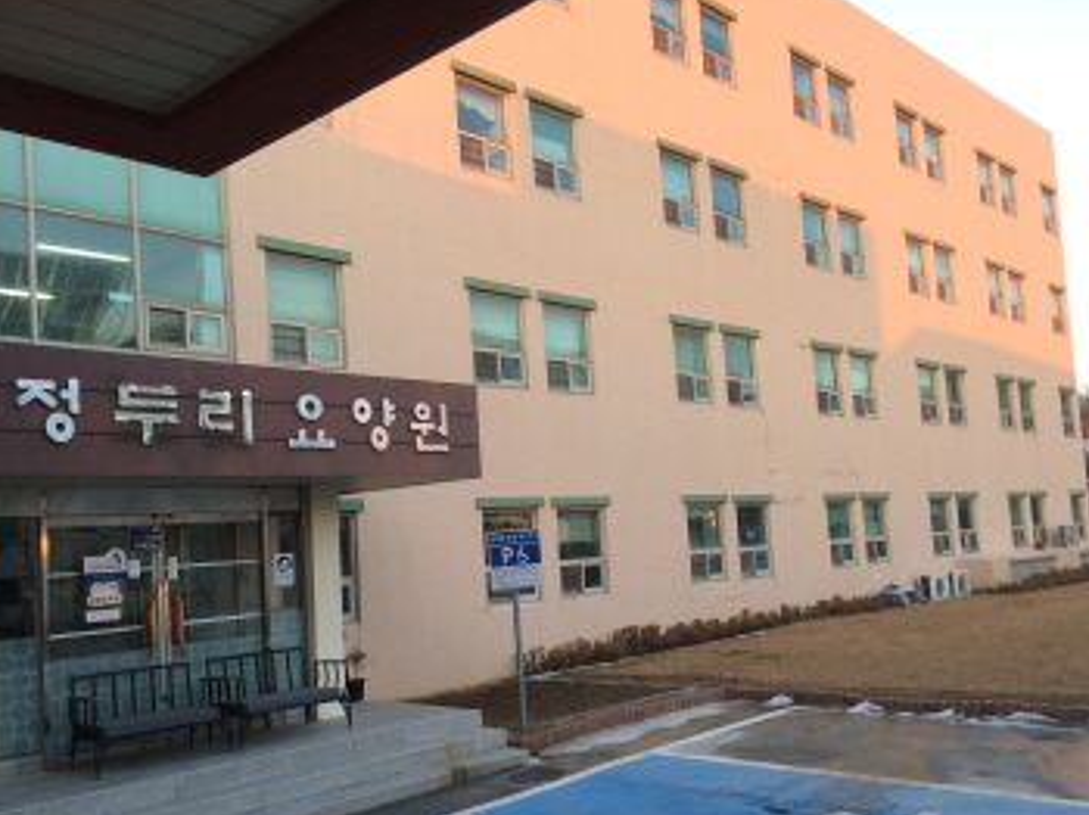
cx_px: 532
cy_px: 454
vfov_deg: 40.6
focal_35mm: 35
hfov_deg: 52.7
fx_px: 1100
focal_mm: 4.12
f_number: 2.2
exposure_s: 1/120
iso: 64
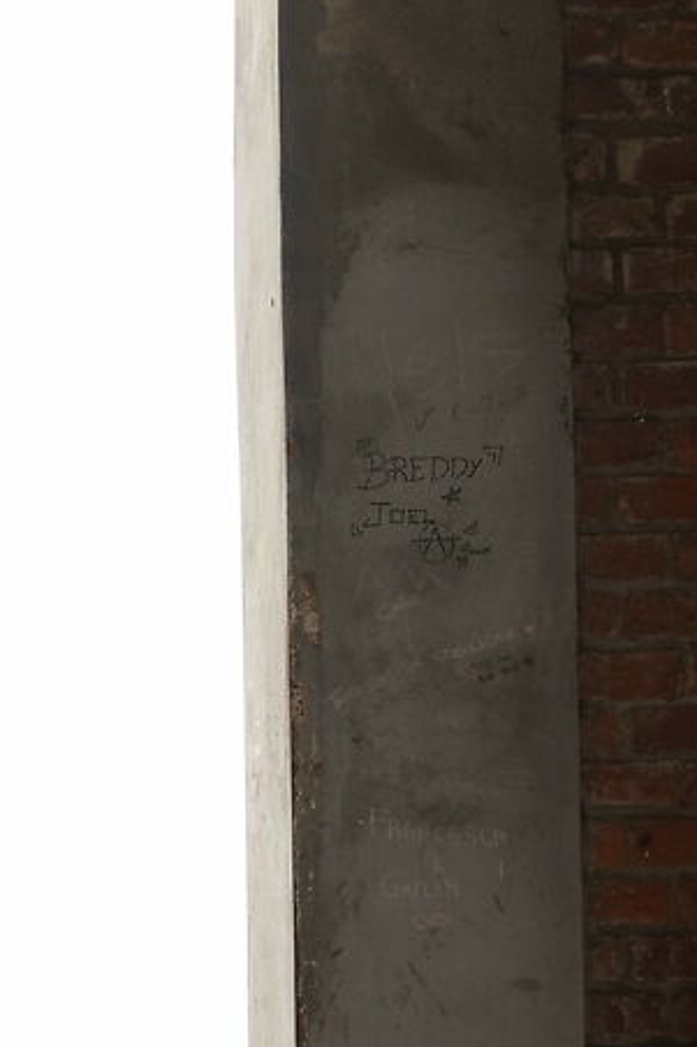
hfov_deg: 7.2
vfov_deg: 11.0
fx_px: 5405
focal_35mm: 186
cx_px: -593
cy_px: 310
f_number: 9
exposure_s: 1/25
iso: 100
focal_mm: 35
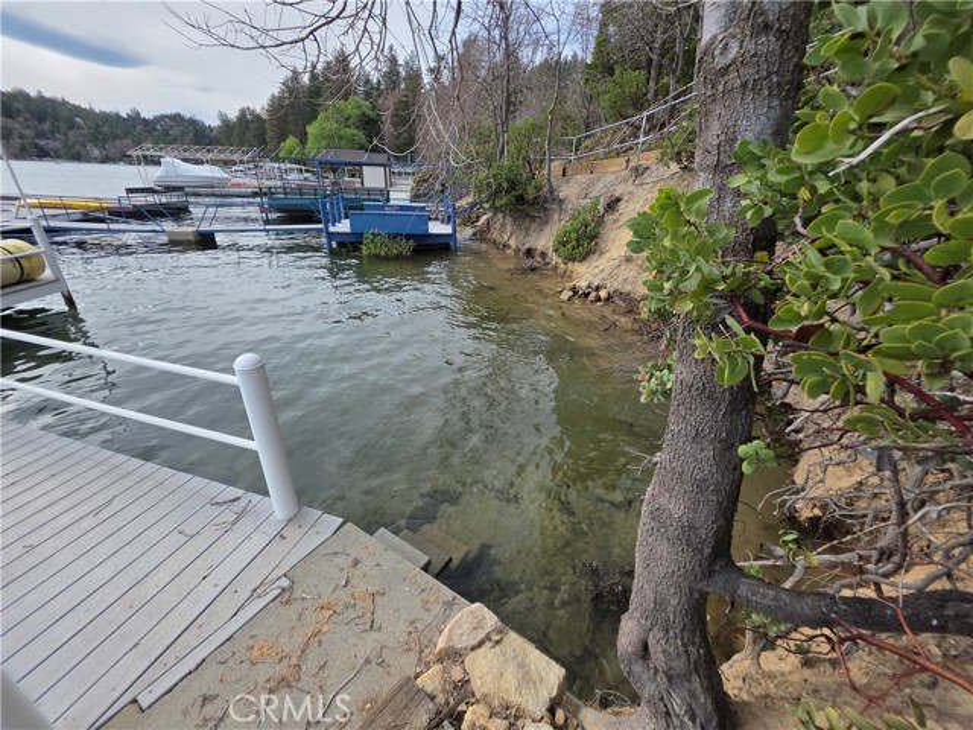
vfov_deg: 89.9
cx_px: 486
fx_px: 365
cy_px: 365
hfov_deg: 106.2
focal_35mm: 13
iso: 40
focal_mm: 2.2
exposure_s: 1/1384
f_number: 1.9
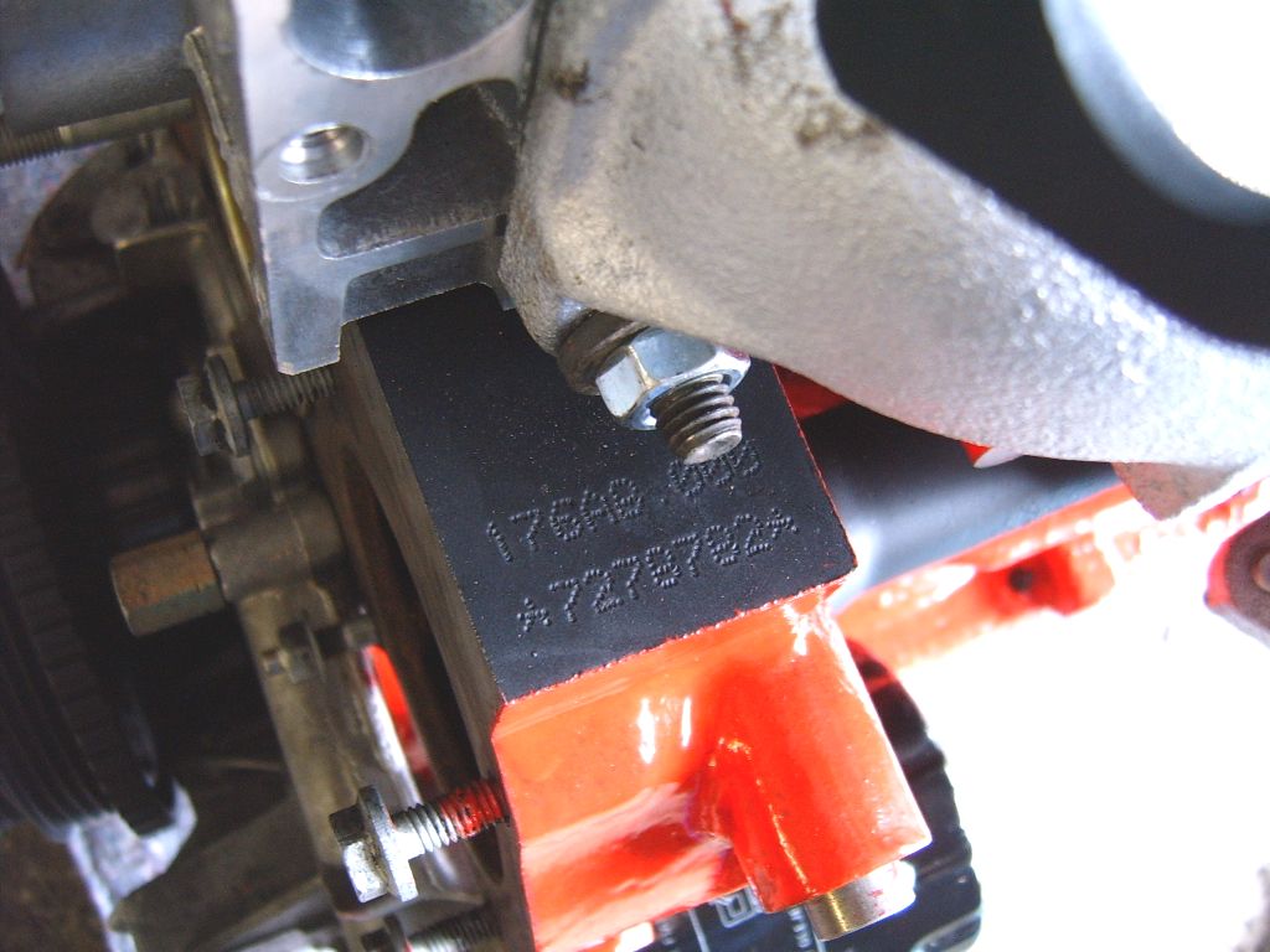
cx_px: 635
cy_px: 476
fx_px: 1394
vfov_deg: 37.7
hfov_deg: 49.0
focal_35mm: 38
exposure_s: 1/10
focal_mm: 5.8
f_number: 2.8
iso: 141
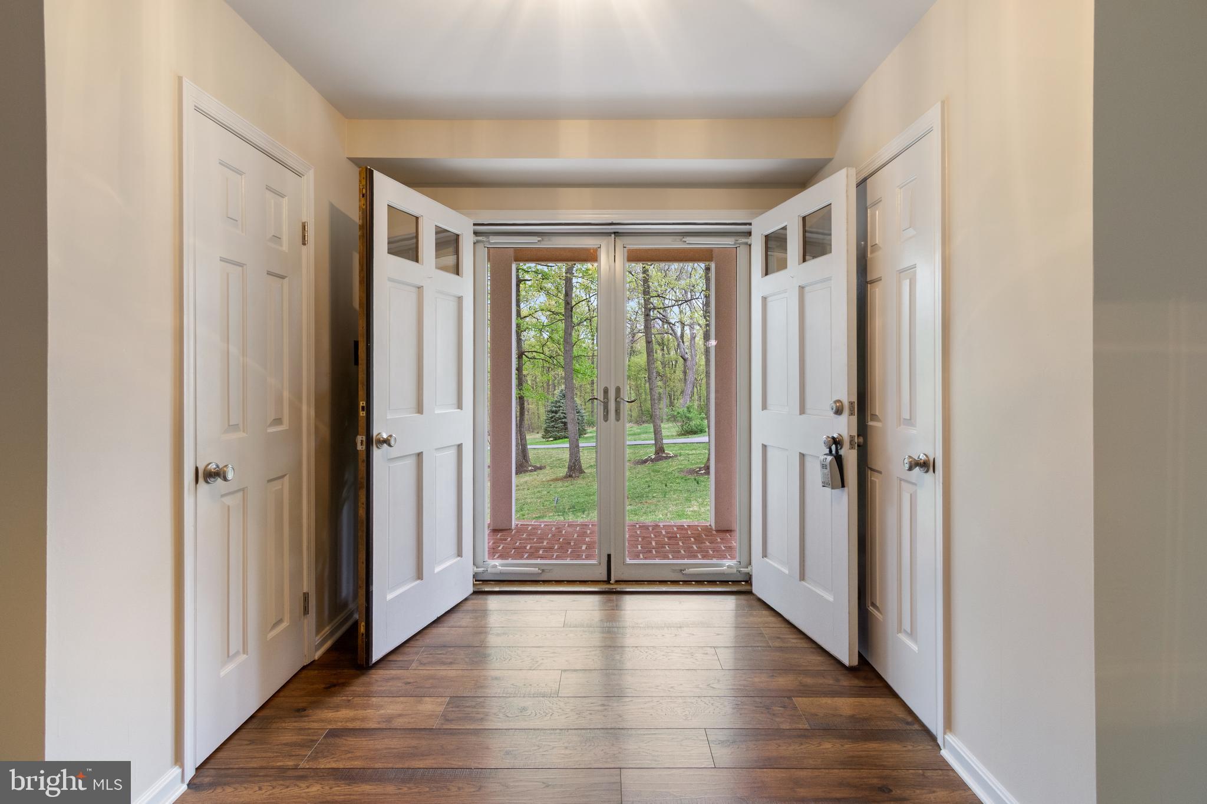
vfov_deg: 77.3
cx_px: 604
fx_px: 503
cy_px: 402
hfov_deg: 100.4
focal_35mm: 15
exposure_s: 1/5
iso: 640
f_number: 9
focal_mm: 10
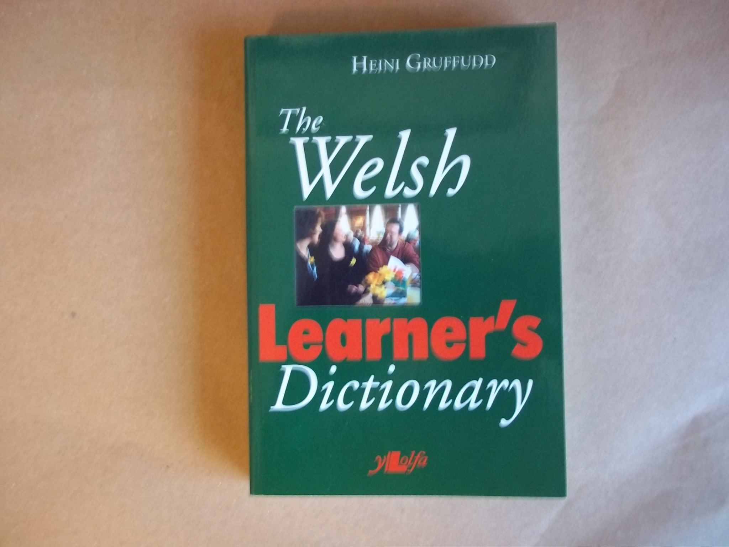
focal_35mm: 36
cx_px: 364
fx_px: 758
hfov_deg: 51.4
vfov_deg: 39.7
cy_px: 274
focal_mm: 6.5
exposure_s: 1/15
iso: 160
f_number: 3.1
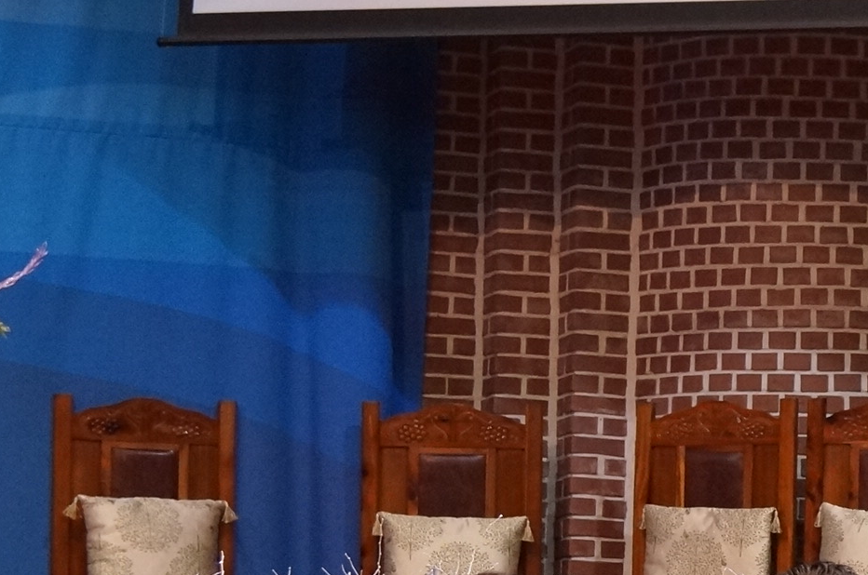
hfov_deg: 11.4
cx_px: 1075
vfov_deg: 7.7
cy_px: 568
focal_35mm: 177
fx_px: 4268
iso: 2000
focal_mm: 45
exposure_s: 1/80
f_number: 5.6
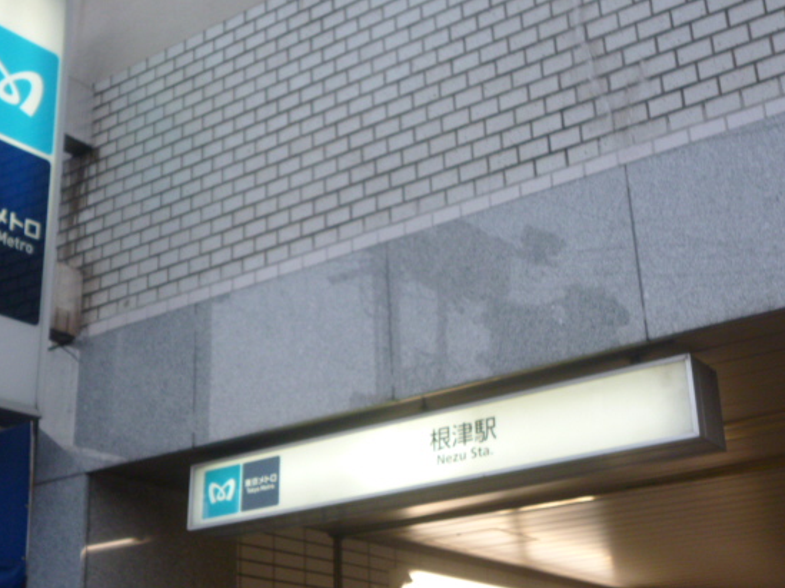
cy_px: 260
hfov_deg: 34.3
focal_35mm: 56
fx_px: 1269
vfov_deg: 26.1
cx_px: 329
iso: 250
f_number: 4
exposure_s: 1/60
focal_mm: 8.6
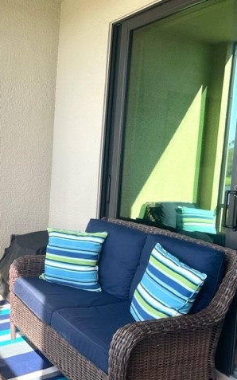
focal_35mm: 37
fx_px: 382
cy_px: 190
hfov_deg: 33.6
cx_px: 54
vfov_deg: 52.8
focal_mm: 4.2
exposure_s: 1/404
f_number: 1.6
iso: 32
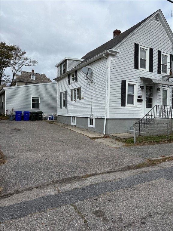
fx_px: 160
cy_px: 116
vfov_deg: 71.6
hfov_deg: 56.8
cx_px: 86
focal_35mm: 24
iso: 80
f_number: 1.78
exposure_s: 1/4167
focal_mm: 6.76
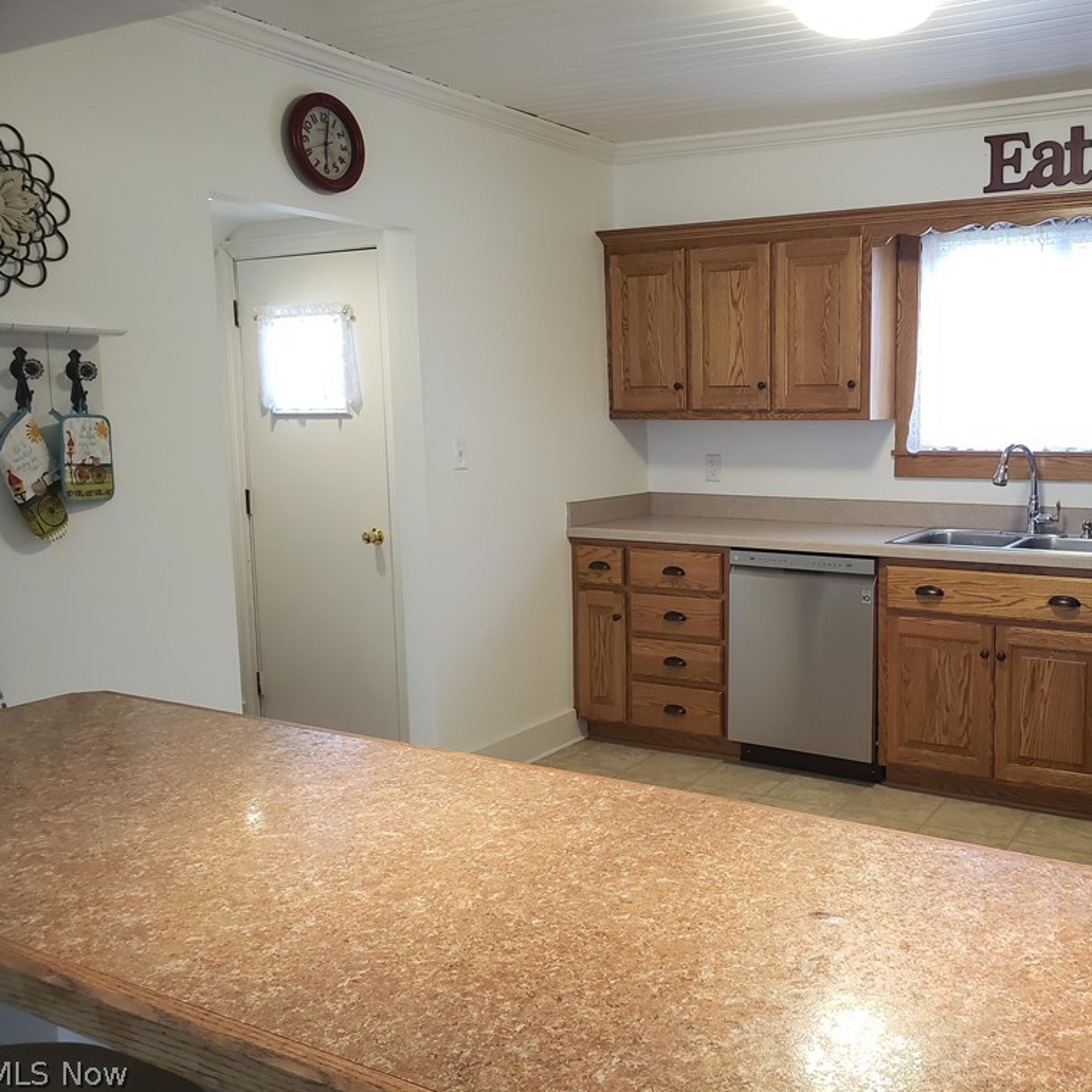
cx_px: 715
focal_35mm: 31
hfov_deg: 51.7
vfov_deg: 52.5
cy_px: 545
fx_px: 1106
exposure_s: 1/60
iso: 320
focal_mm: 4.3
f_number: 2.4
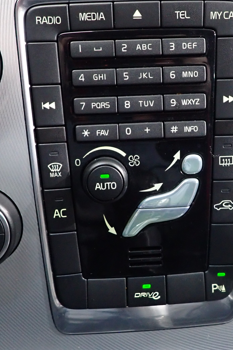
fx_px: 485
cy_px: 162
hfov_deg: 26.8
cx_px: 154
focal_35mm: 50
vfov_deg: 39.6
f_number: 2
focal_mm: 4.5
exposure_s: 1/30
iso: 640
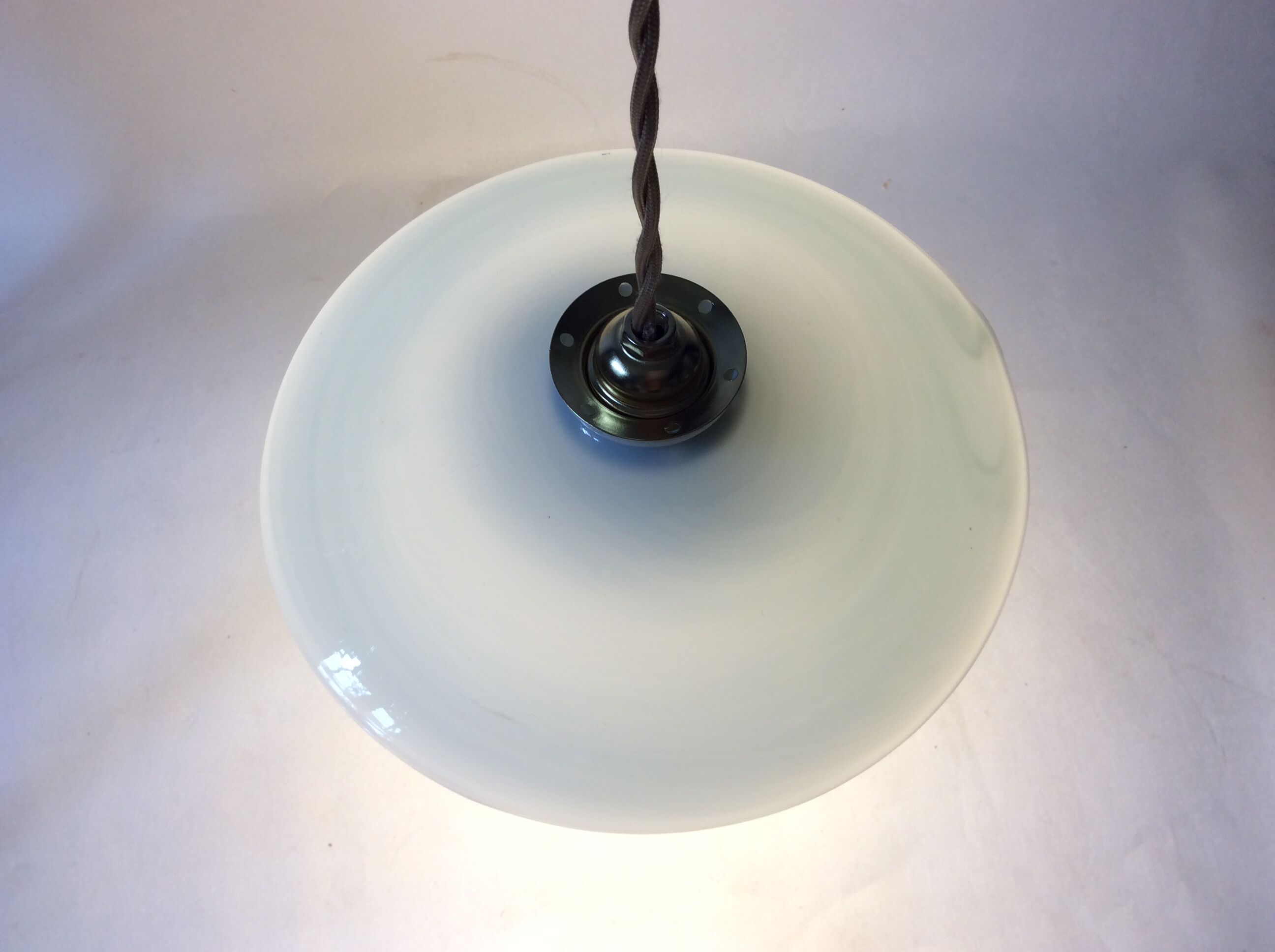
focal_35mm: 32
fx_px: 1177
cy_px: 476
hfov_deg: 56.9
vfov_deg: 44.1
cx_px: 638
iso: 32
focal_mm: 3.3
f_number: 2.4
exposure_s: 1/50
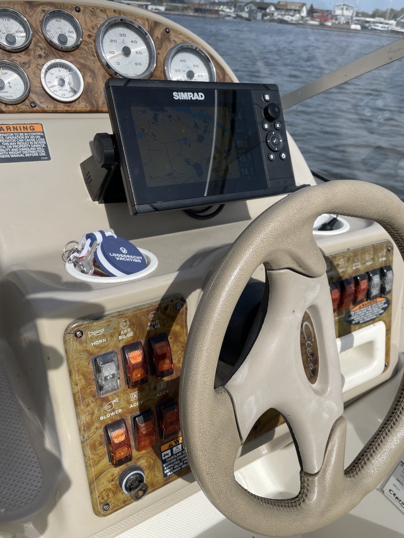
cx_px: 202
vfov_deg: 67.3
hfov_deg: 53.1
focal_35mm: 26
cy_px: 269
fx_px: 405
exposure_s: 1/4651
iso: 32
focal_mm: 4.2
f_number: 1.6
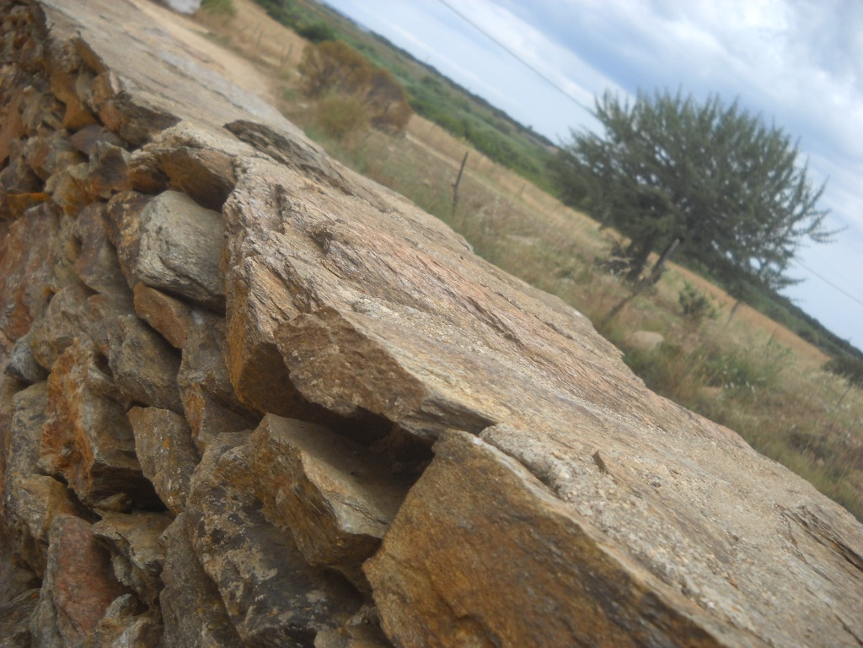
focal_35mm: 41
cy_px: 324
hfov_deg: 45.8
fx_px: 1022
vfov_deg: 35.1
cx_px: 432
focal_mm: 6.72
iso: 64
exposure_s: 1/209
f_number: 5.5
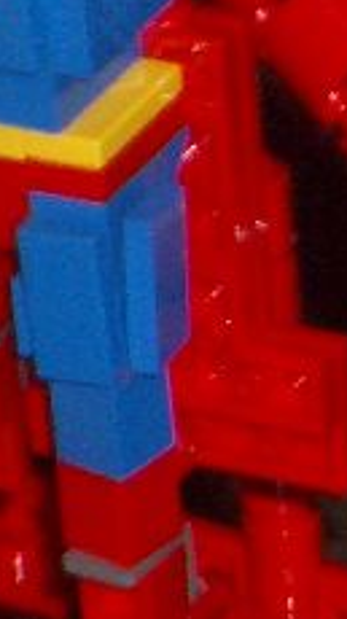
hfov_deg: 2.1
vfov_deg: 3.8
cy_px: 681
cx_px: 1439
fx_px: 9394
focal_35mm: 573
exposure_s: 1/60
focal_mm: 17.4
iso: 100
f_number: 4.8
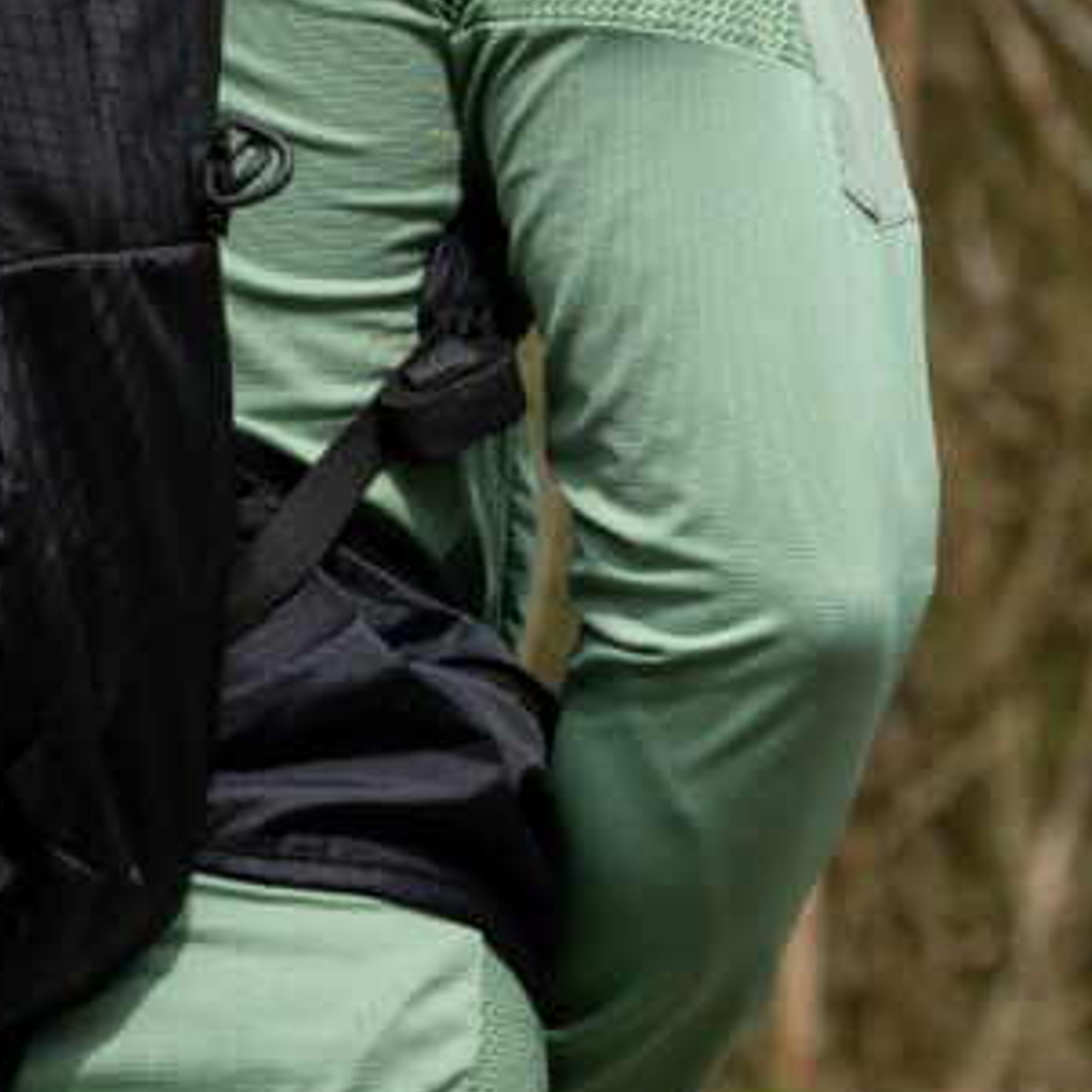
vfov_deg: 8.9
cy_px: 132
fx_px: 6960
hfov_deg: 8.8
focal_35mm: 195
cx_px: -294
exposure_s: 1/1000
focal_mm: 70
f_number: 5
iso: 250
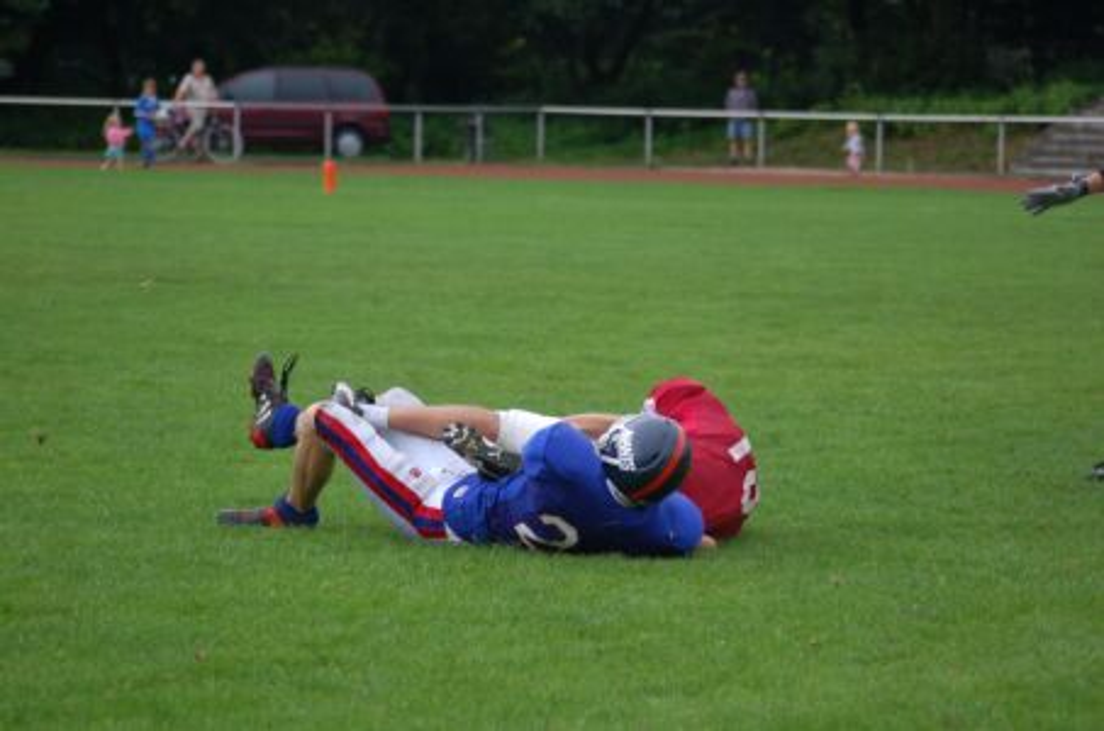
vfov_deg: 8.3
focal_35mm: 165
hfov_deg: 12.5
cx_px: 552
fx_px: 5049
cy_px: 366
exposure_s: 1/500
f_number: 4.2
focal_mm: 110
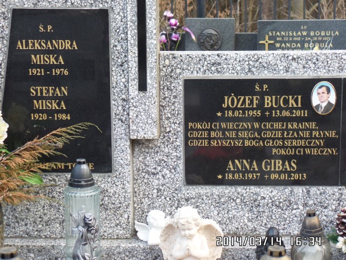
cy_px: 130
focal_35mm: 78
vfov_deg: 18.9
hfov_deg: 25.0
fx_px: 780
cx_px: 173
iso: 120
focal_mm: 13.9
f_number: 3.8
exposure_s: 1/45
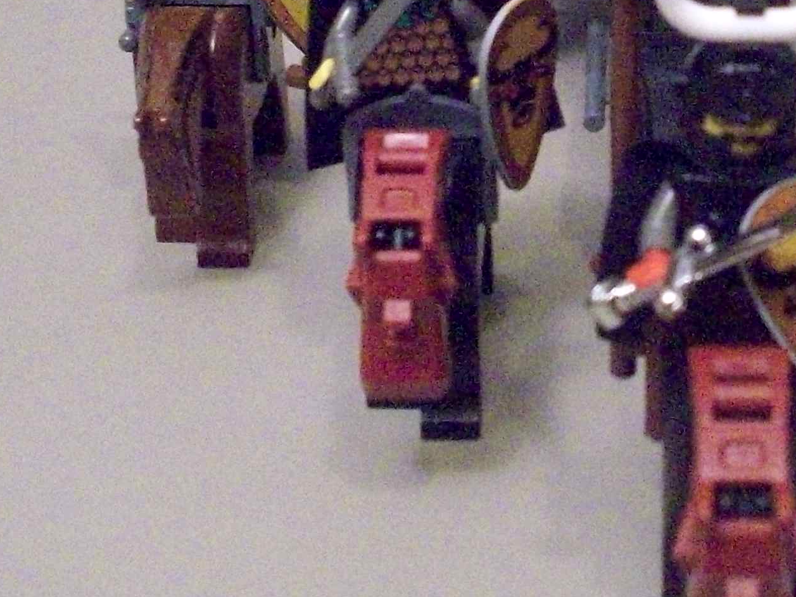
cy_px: 146
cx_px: 631
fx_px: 2231
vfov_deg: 15.2
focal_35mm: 97
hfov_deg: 20.0
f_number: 2.8
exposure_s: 1/33.5
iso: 800
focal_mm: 6.2
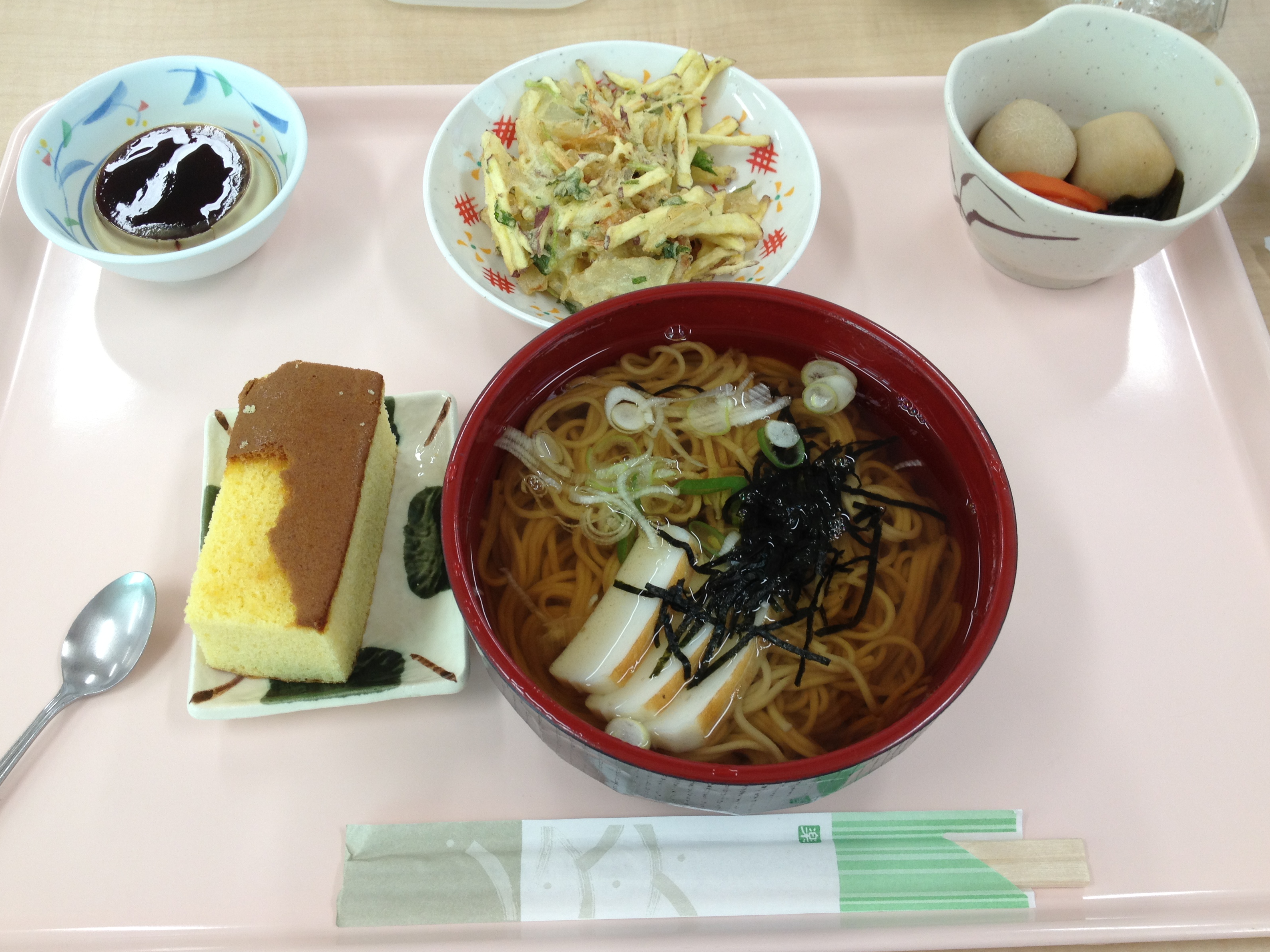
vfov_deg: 39.7
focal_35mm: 36
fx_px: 1321
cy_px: 469
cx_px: 620
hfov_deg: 51.3
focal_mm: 4.28
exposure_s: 1/40
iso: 64
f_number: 2.4
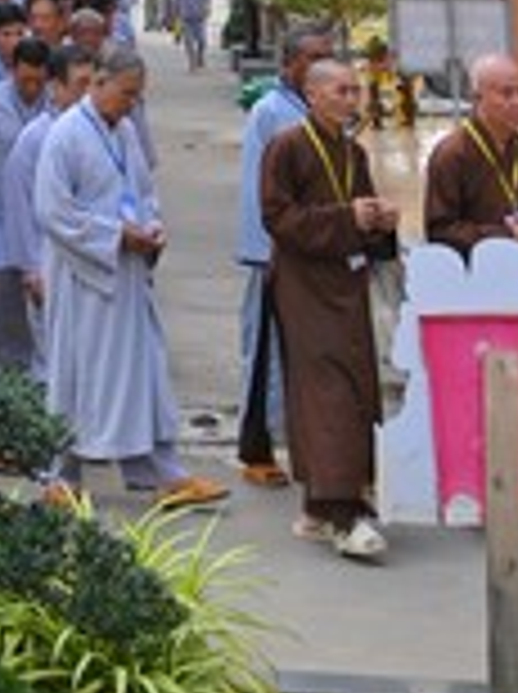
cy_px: -590
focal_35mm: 130
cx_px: -403
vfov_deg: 13.5
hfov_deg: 10.7
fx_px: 2601
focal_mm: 32
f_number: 5.6
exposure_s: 1/250
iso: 125
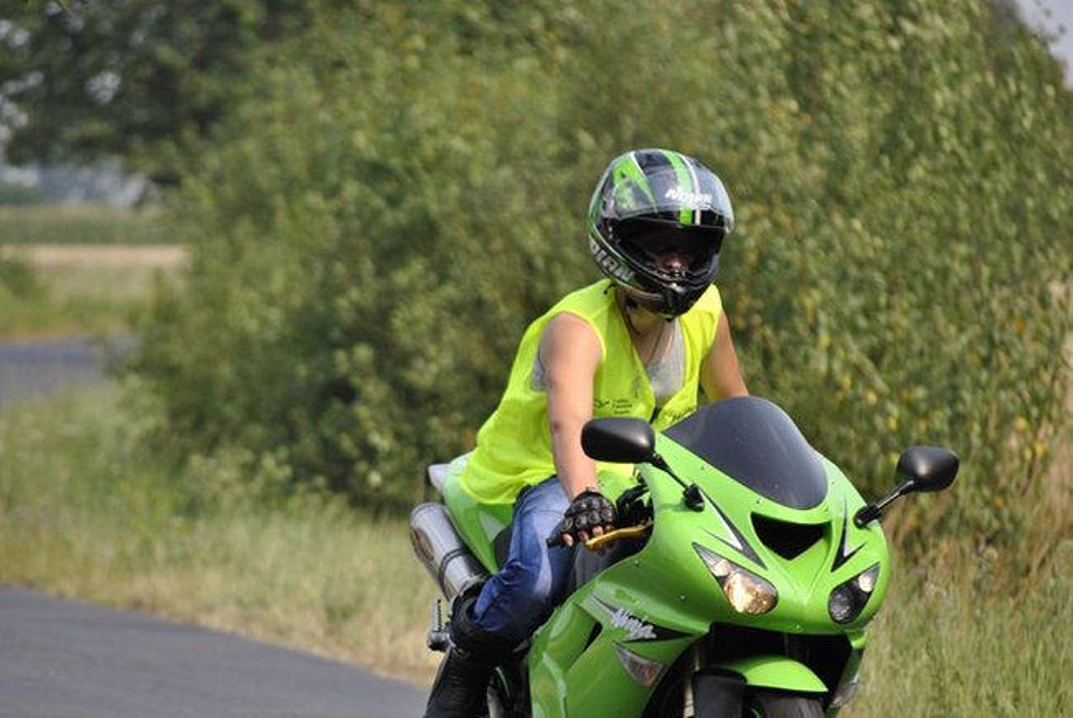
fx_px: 8952
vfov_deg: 4.6
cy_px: 359
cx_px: 536
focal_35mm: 300
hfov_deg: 6.9
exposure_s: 1/500
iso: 200
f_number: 5.6
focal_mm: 200
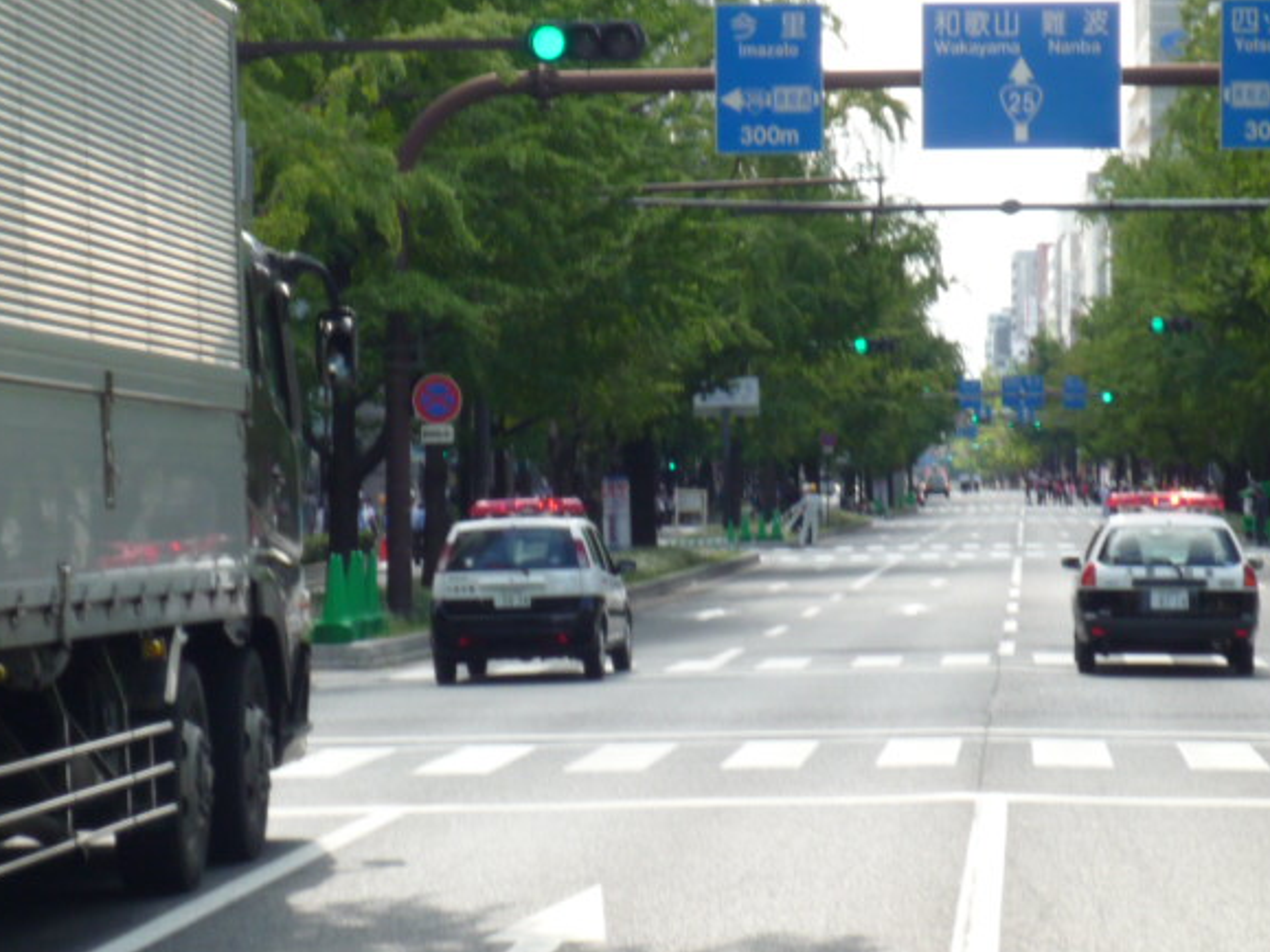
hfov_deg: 14.4
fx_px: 5025
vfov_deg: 10.8
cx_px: 671
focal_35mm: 137
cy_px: 463
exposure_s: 1/200
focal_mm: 12.2
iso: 100
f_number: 4.9
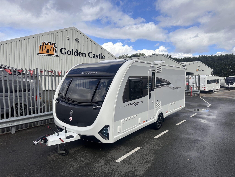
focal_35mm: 24
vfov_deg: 56.8
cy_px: 88
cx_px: 118
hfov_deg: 71.6
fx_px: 163
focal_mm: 6.86
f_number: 1.78
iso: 80
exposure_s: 1/5525
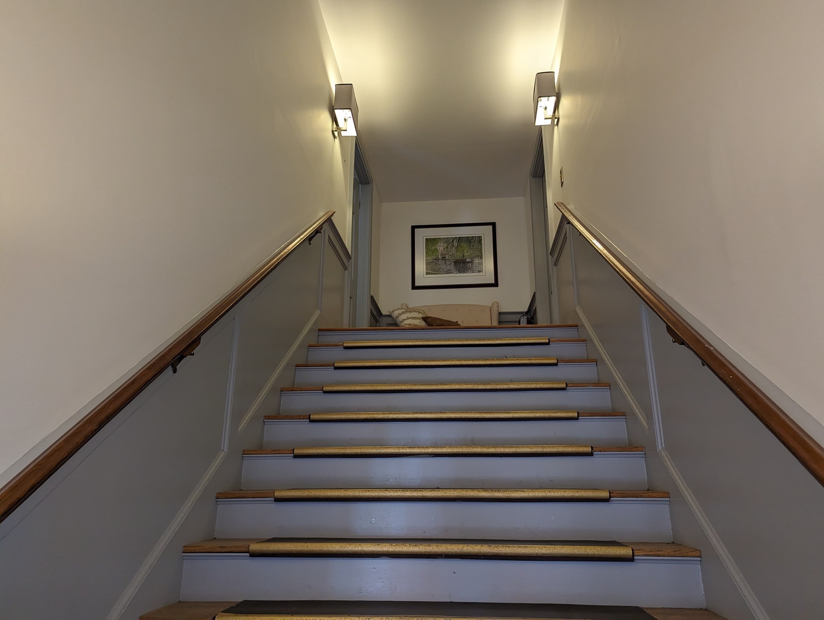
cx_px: 412
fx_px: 572
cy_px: 310
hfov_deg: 71.5
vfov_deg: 56.9
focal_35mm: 24
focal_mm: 6.81
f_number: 1.85
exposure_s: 1/120
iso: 316
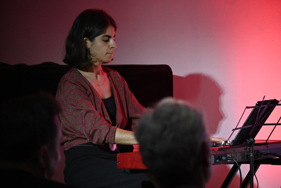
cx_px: 140
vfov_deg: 5.5
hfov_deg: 8.3
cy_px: 94
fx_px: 1931
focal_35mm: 248
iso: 5000
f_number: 5.6
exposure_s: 1/160
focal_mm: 165
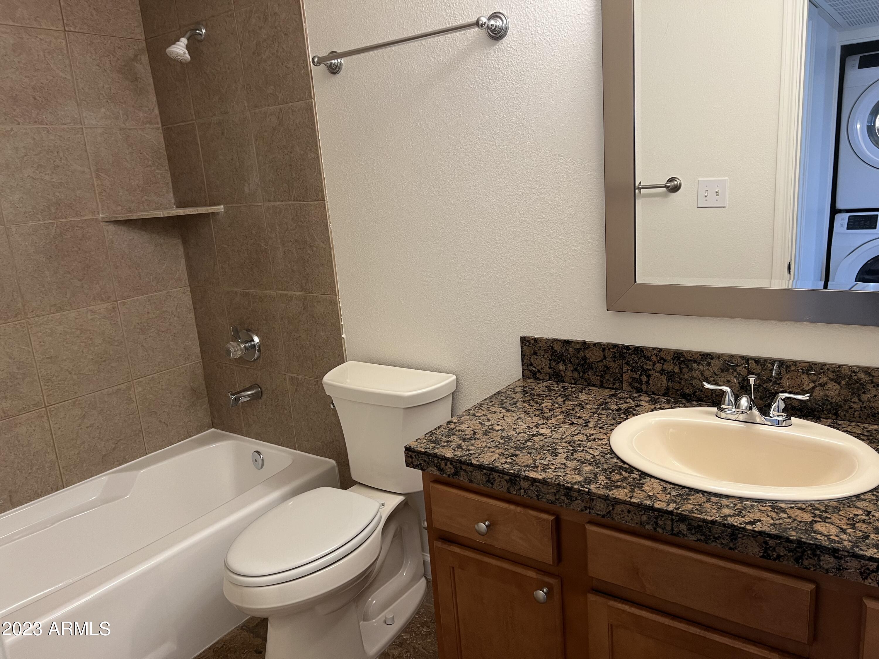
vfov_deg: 53.1
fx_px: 660
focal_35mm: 26
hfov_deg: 67.3
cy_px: 330
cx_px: 440
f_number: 1.5
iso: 125
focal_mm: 5.7
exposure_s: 1/60
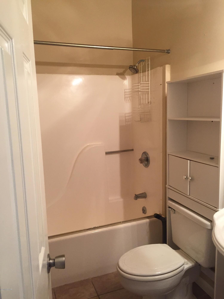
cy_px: 150
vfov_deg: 61.7
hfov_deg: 48.2
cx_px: 112
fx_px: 250
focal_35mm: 29
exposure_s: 1/30
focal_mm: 4.15
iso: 100
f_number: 2.2
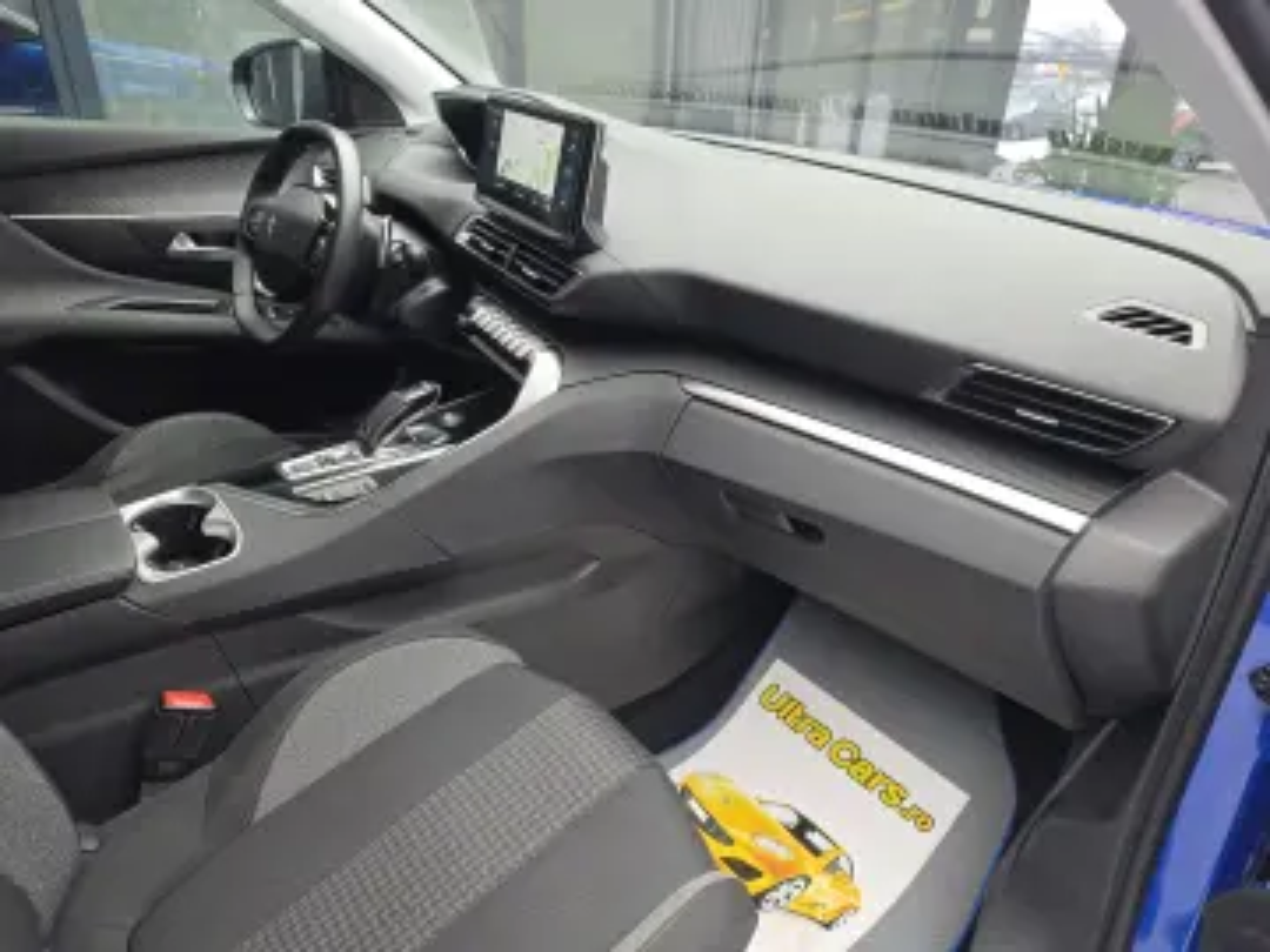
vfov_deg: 58.9
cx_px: 635
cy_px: 476
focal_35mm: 23
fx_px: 844
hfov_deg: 73.9
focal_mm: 6.25
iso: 100
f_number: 1.7
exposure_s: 1/100
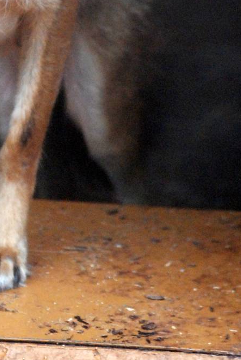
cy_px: -40
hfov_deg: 2.3
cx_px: 27
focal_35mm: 610
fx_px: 6106
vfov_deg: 3.4
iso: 1600
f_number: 4.5
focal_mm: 170
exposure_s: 1/160
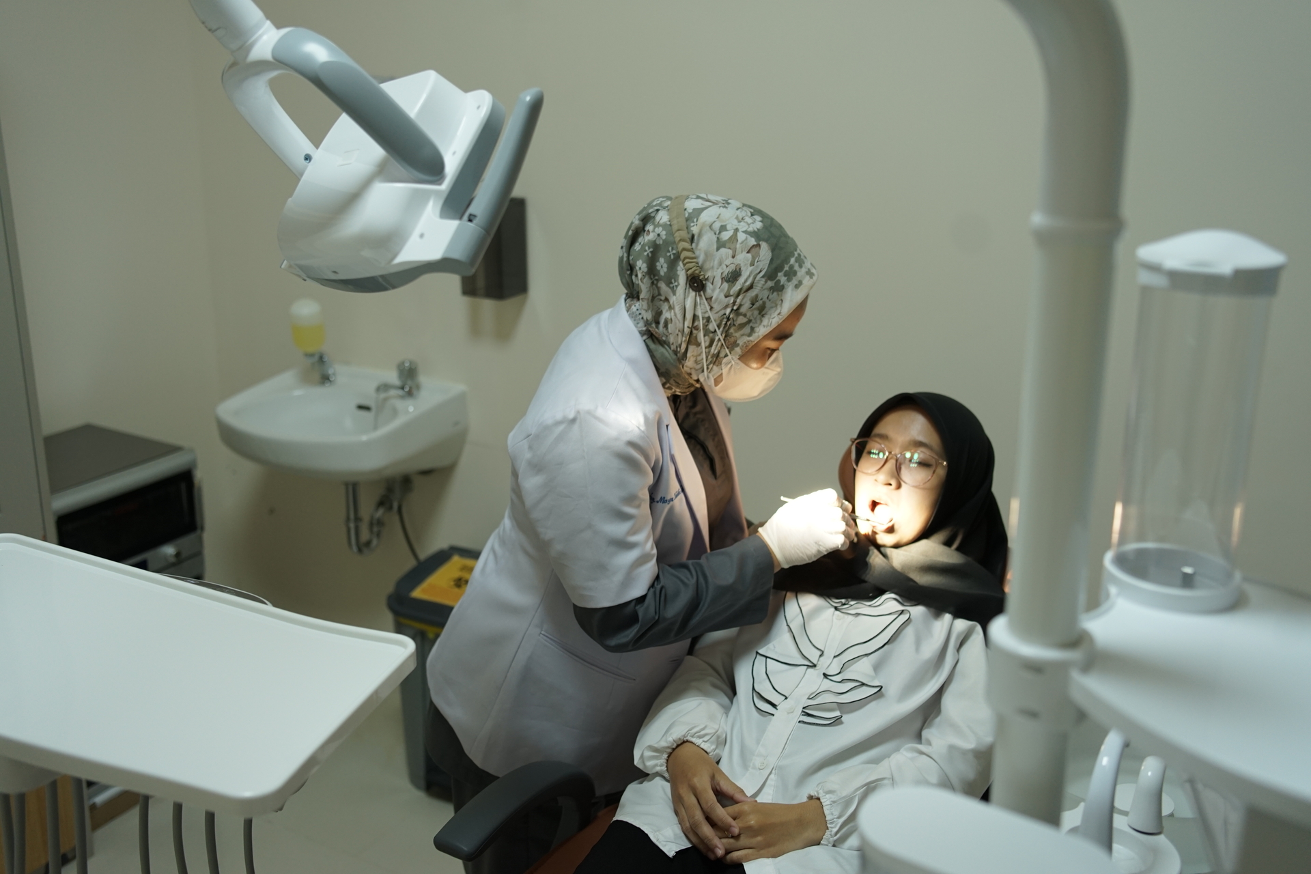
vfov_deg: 37.9
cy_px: 437
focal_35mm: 35
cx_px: 656
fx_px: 1274
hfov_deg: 54.4
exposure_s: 1/200
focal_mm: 35
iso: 640
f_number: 2.8
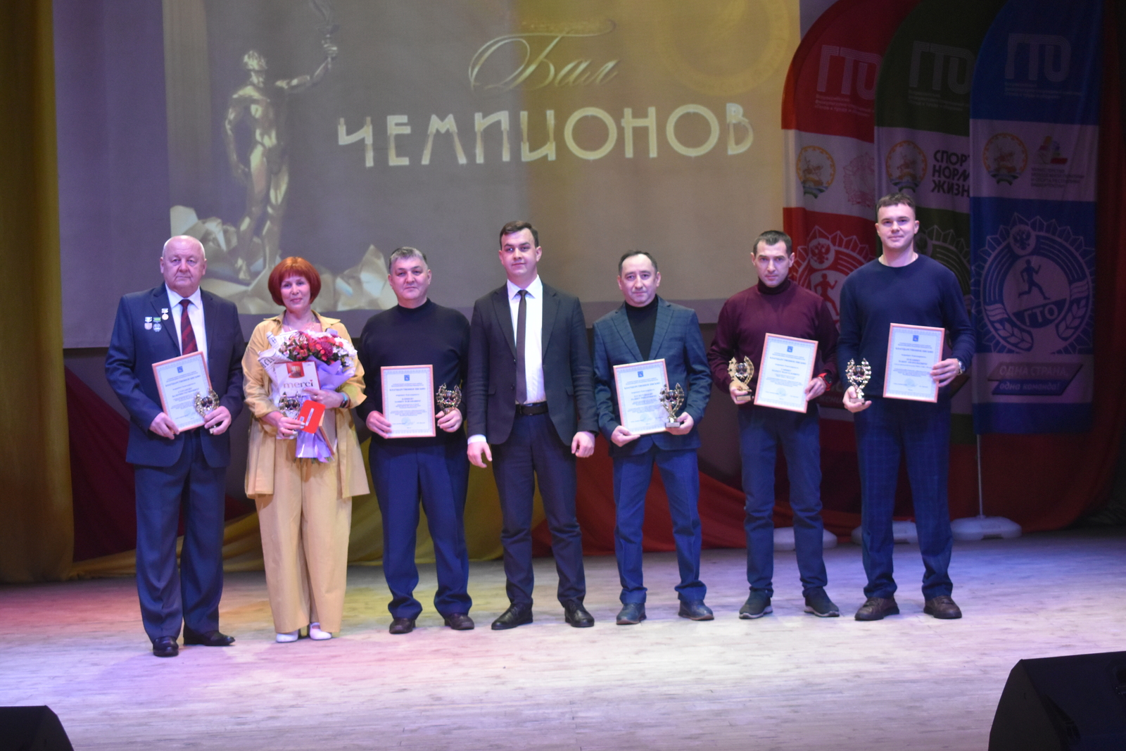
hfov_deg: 29.2
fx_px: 2158
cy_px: 376
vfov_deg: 19.7
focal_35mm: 69
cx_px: 563
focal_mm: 46
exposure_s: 1/125
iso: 2000
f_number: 5.3
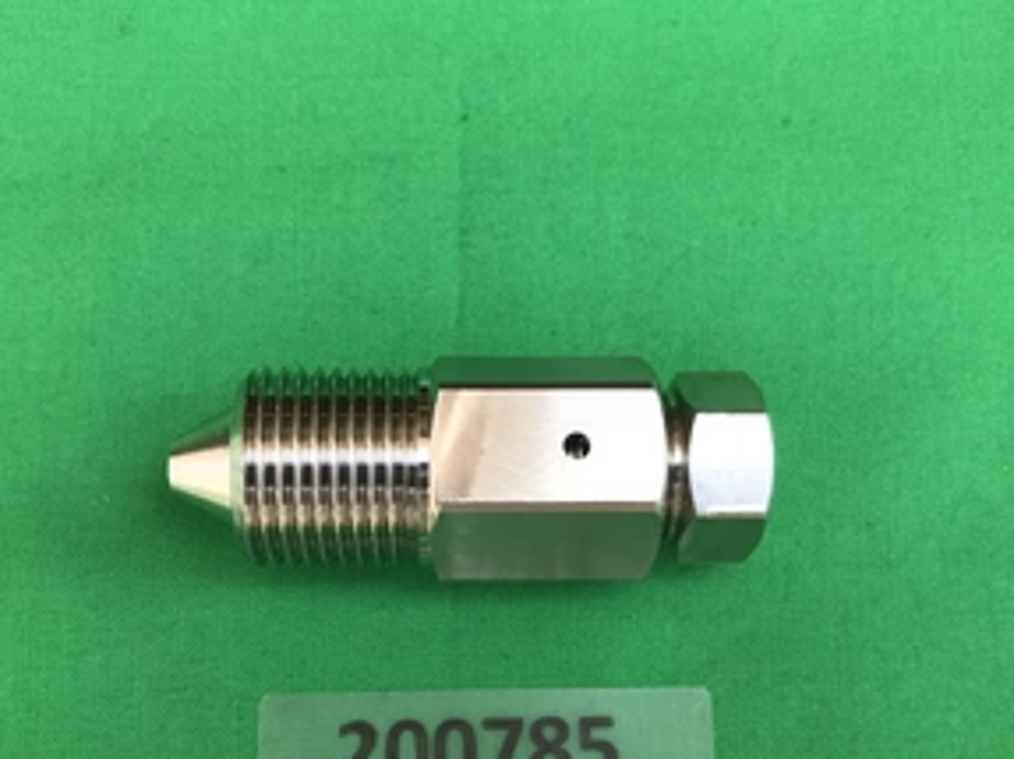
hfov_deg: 47.9
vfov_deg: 36.4
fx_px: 1142
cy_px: 505
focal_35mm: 39
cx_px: 481
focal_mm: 3.99
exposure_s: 1/420
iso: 20
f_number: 1.8
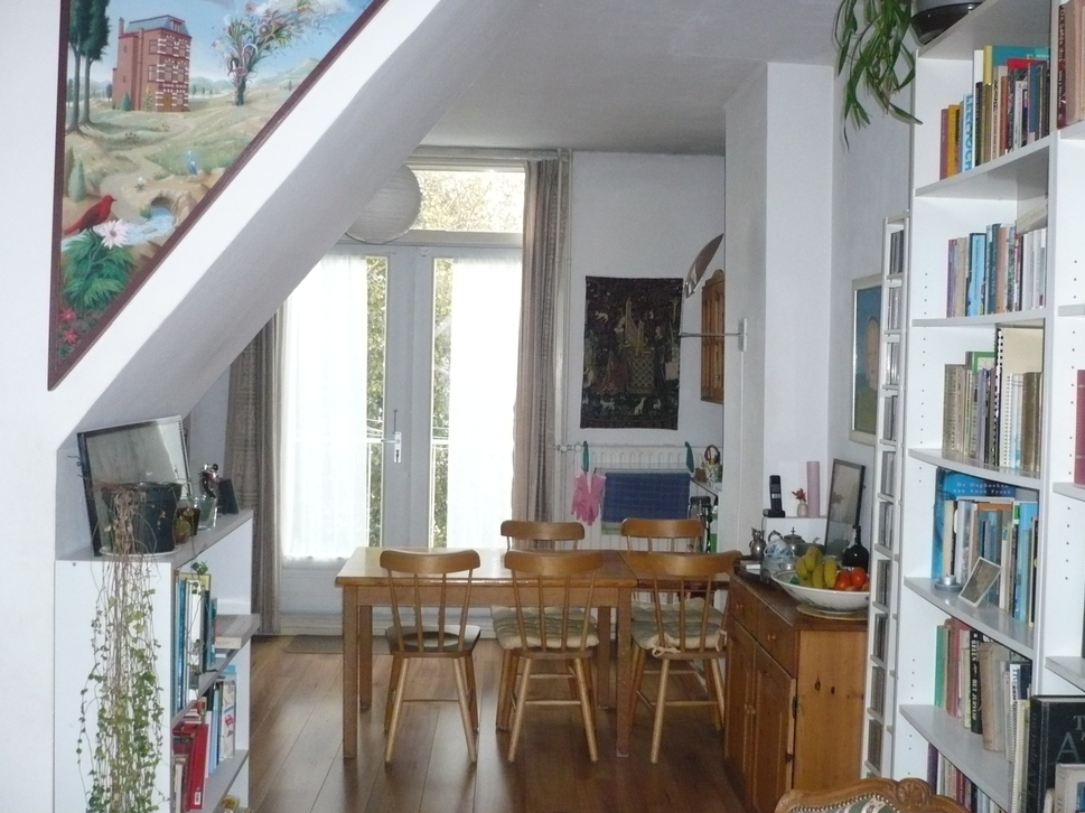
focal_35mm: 37
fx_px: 1159
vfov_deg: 38.6
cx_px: 560
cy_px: 385
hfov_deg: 50.1
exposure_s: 1/30
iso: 400
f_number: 2.8
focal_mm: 5.8
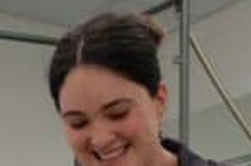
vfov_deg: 6.3
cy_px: 223
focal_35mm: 215
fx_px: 1496
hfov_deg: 9.6
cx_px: 176
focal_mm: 20.5
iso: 500
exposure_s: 1/250
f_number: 4
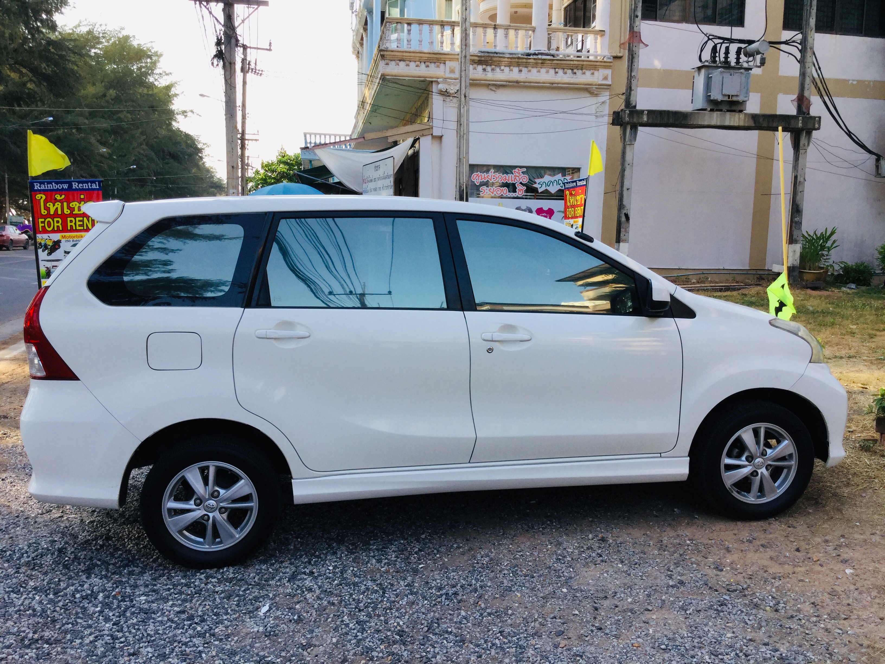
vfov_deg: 45.4
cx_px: 442
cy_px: 332
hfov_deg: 58.4
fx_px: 793
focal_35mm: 31
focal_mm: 3.3
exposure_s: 1/238
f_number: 2.4
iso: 25
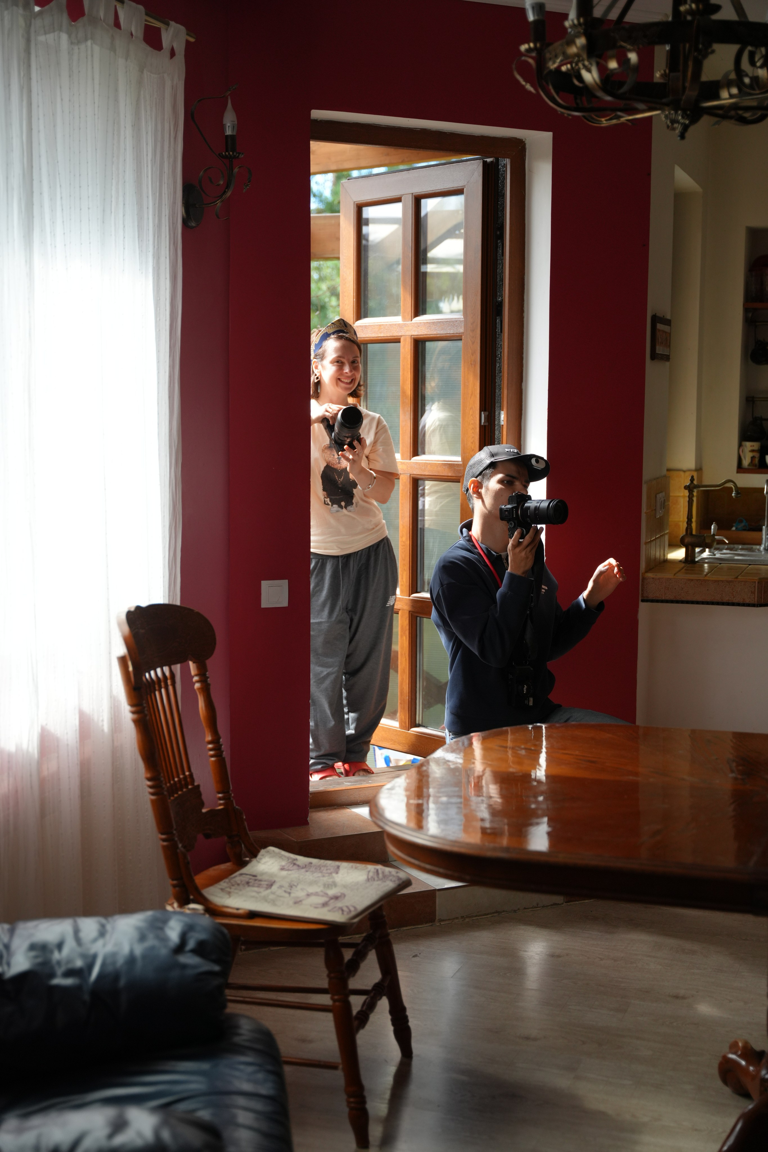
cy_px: 576
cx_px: 384
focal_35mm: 50
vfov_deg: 39.4
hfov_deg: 26.8
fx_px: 1609
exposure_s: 1/1000
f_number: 2.8
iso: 500
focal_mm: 50.3
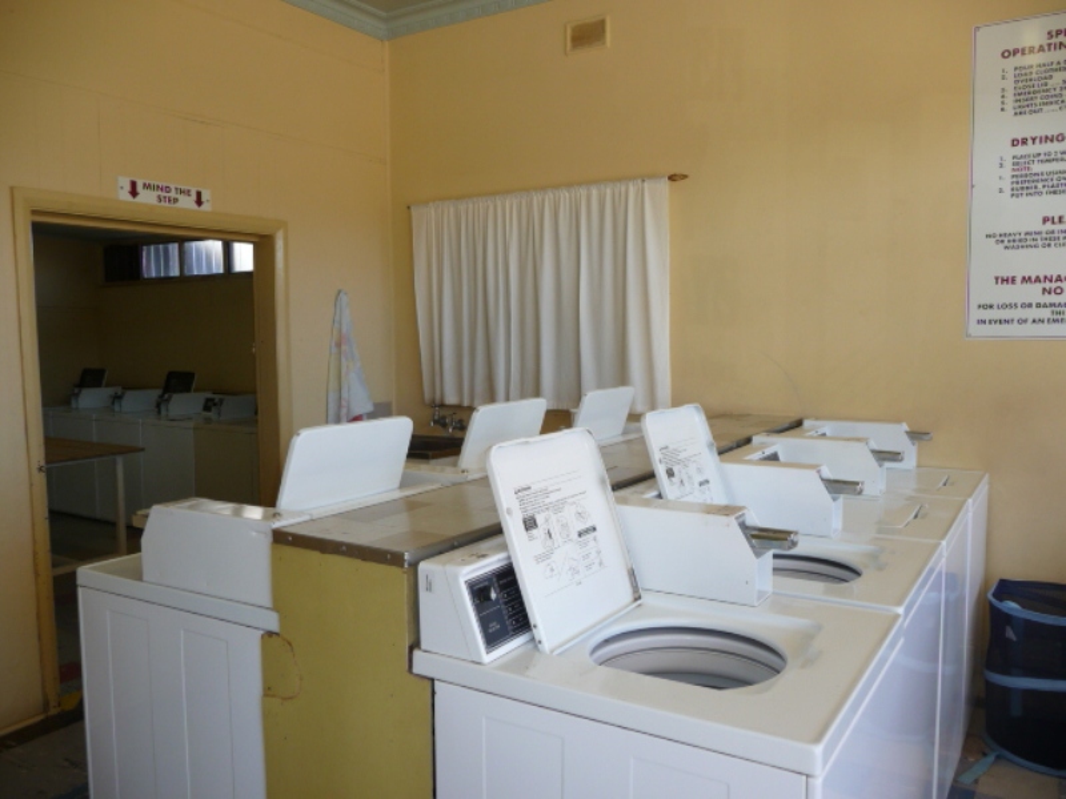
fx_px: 862
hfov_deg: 63.4
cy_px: 400
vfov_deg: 49.7
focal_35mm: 28
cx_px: 533
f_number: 3.3
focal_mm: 4.7
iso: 100
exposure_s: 1/80
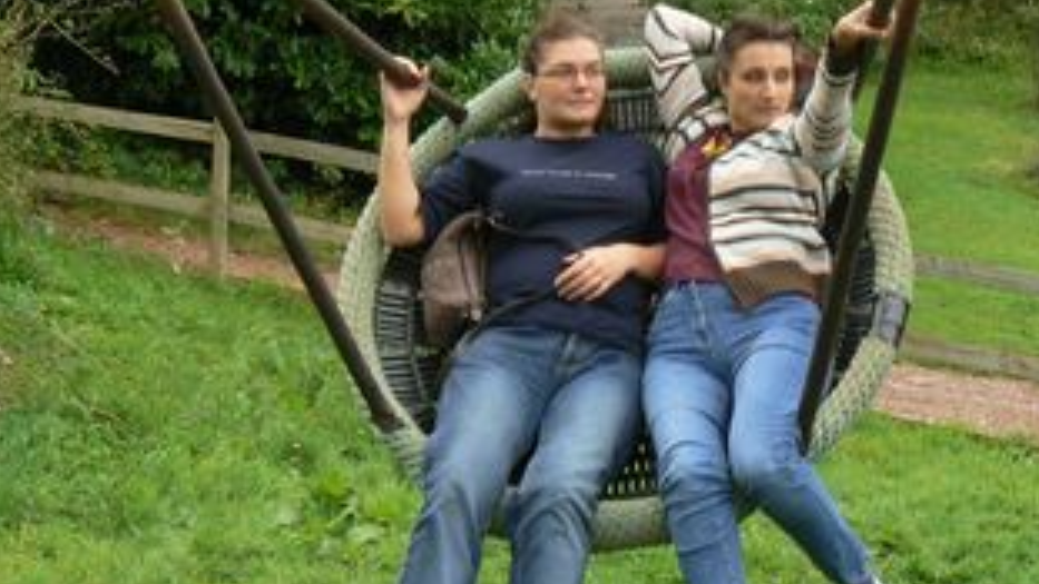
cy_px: 110
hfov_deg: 21.8
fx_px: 2700
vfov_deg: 12.3
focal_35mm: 98
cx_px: 598
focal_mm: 11.6
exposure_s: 1/125
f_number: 5.6
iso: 80
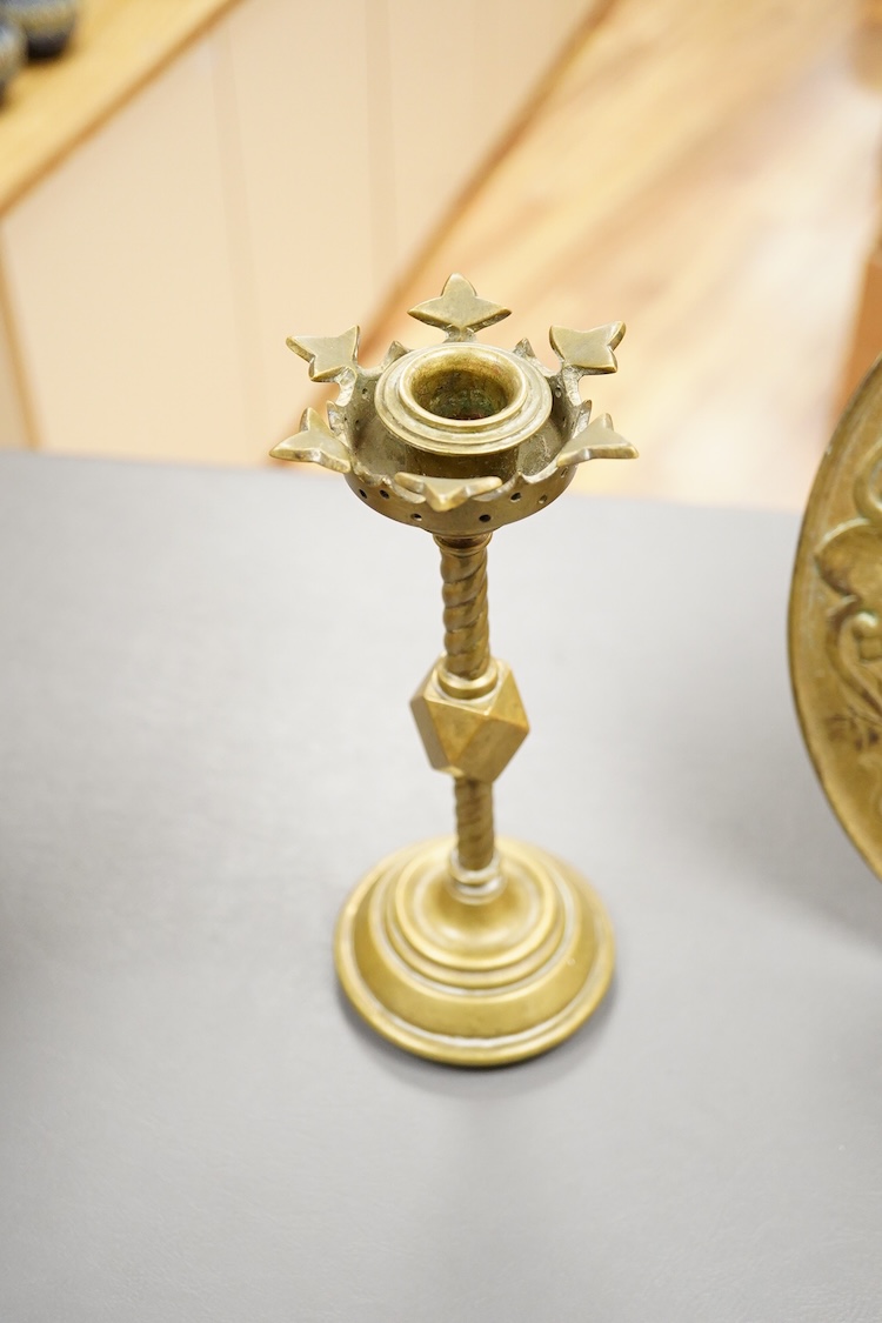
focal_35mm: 45
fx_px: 1654
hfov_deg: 29.9
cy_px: 662
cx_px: 441
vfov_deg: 43.6
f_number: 3.5
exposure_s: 1/250
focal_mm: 30
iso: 2500
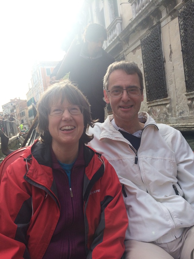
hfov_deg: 48.2
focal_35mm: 29
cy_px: 130
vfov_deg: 61.7
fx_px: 217
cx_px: 97
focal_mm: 4.15
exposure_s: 1/483
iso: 32
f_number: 2.2
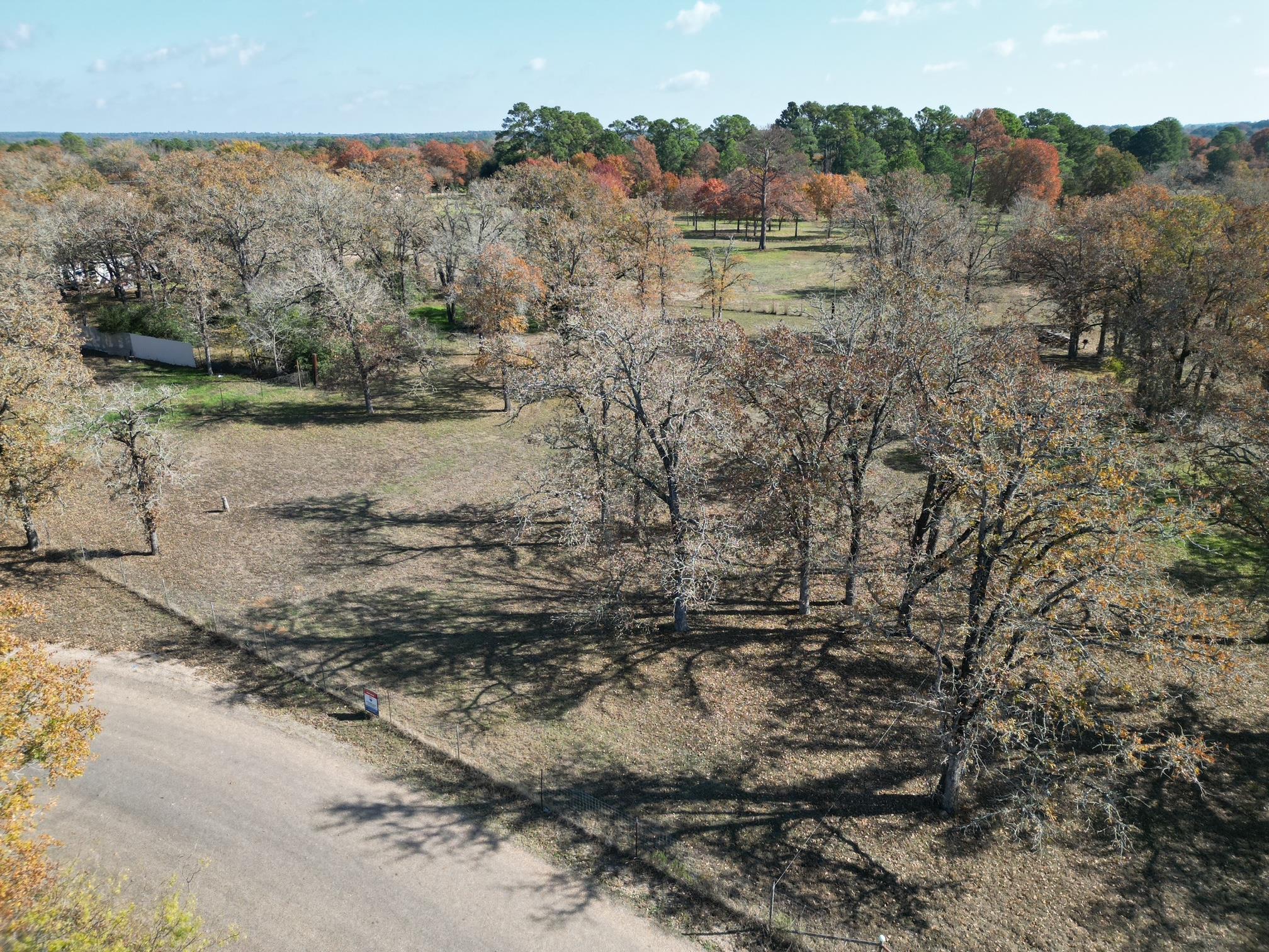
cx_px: 634
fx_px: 880
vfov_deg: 56.8
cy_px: 476
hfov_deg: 71.6
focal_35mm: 24
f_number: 1.7
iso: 200
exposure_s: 1/2000
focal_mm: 6.72
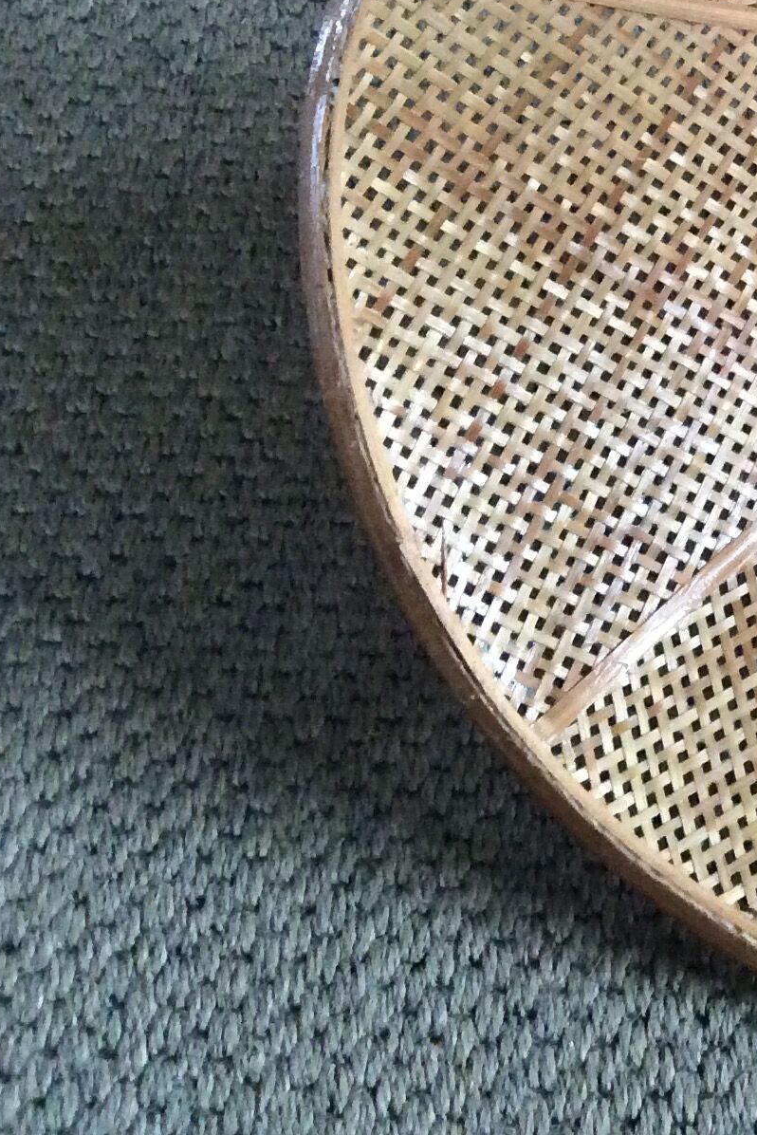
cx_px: 1084
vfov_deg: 27.6
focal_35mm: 72
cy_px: 254
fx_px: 2270
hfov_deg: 17.3
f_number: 2.4
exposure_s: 1/25
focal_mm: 3.3
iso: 320
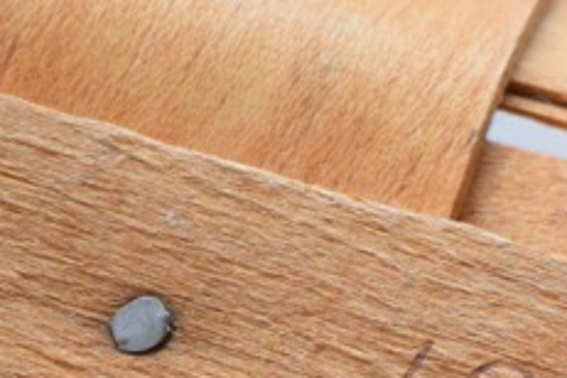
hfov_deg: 6.3
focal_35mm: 324
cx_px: 891
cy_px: 556
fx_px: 5103
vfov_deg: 4.2
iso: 1800
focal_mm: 50
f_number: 5.6
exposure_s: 1/60
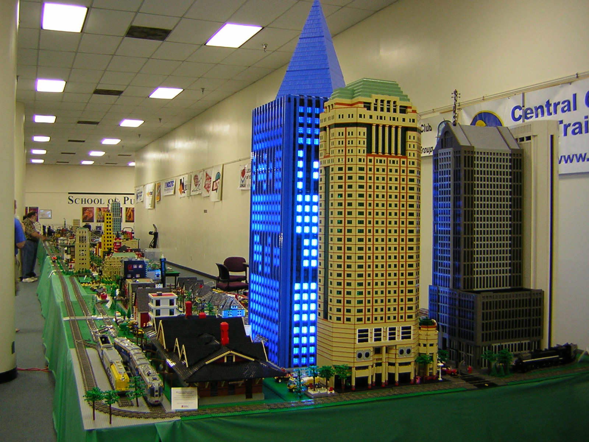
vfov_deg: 39.7
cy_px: 221
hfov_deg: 51.4
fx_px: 613
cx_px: 294
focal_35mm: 36
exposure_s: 1/4.9
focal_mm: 4.7
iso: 50
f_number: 2.6
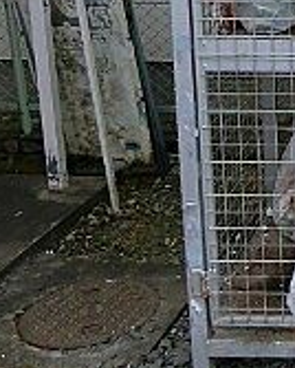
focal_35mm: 71
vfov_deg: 25.6
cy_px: 11
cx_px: 482
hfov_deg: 18.3
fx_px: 773
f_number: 2.7
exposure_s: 1/800
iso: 80
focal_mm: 4.06
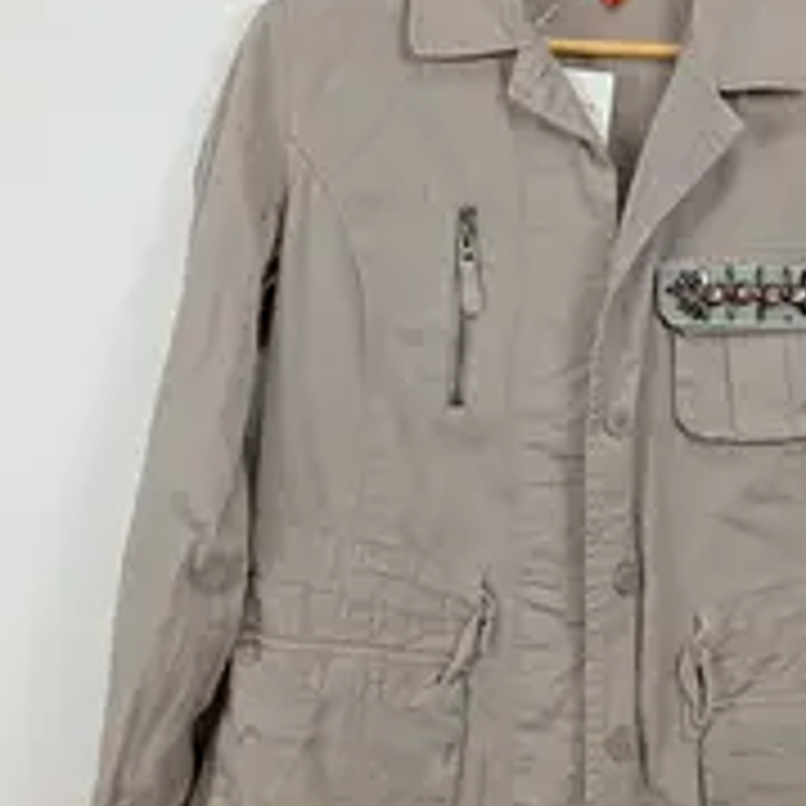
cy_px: 360
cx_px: 576
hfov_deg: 30.7
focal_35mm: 55
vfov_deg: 31.1
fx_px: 1449
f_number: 1.8
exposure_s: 1/100
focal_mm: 4.22
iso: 89
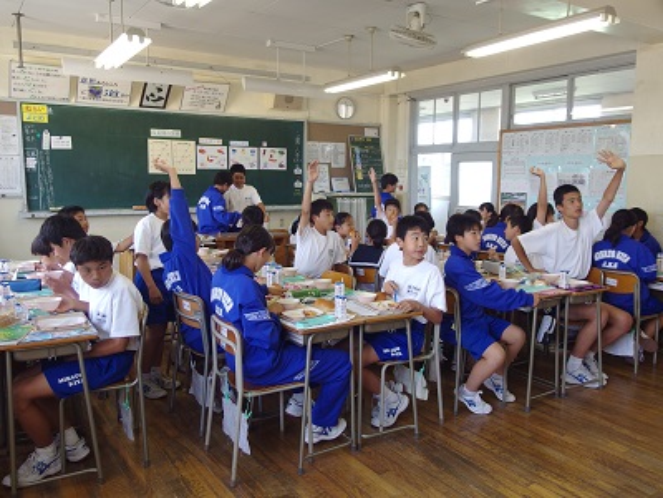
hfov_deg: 60.0
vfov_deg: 46.8
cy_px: 249
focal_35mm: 30
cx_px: 332
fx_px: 575
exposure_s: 1/80
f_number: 2.2
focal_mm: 6.4
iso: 100
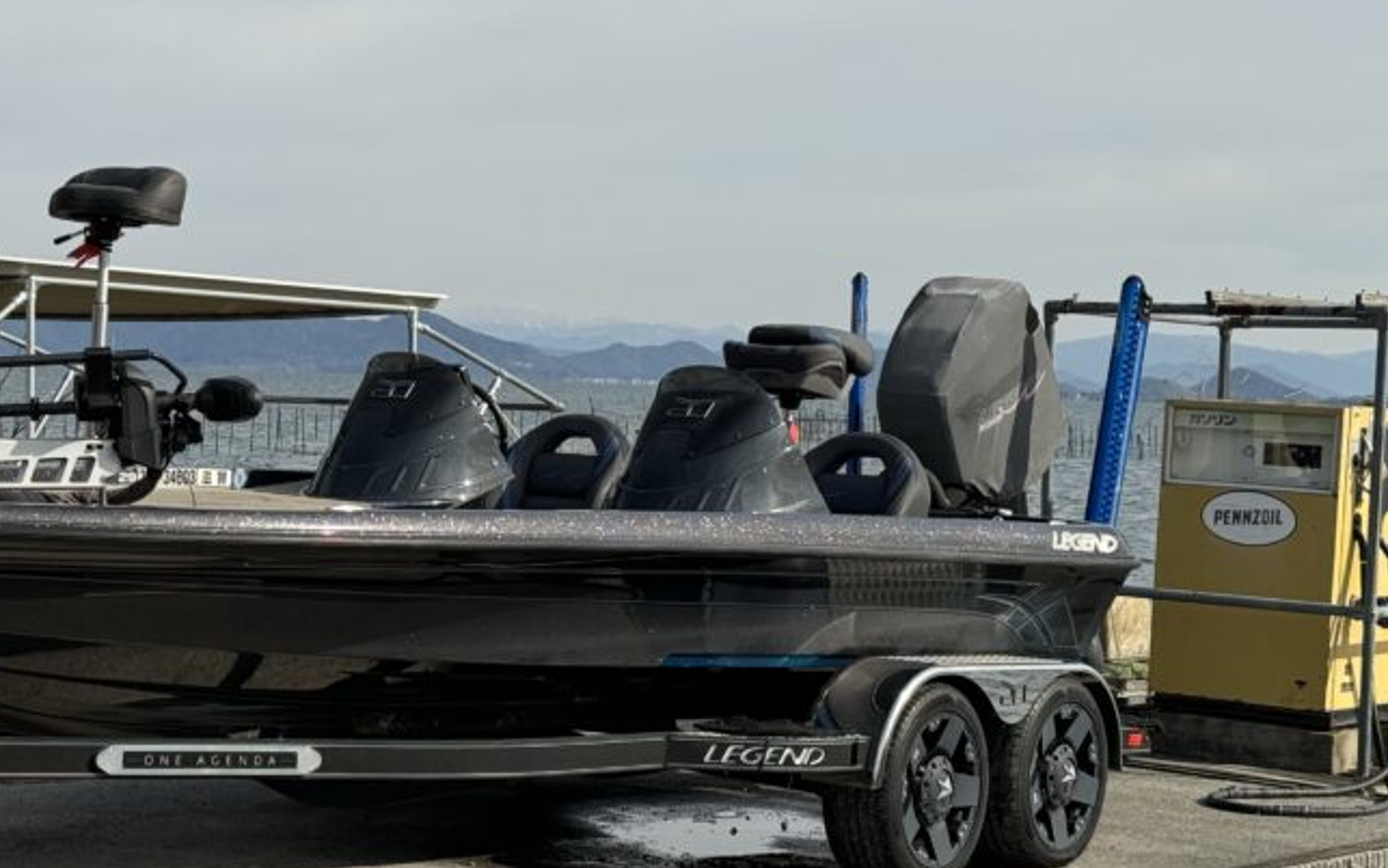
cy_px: 460
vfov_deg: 16.1
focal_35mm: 81
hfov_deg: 25.3
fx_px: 3064
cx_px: 386
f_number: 1.78
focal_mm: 6.76
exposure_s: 1/3425
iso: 64
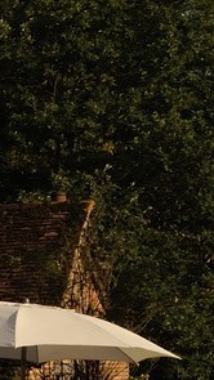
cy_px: 300
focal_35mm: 199
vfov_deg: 10.8
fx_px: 2007
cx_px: -763
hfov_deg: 5.1
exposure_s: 1/125
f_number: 16
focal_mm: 35
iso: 200
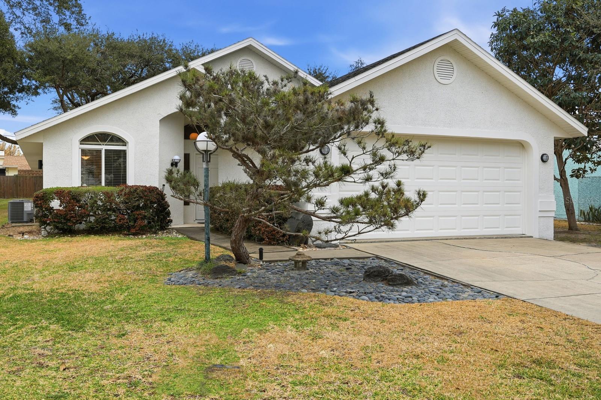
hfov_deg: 57.2
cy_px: 200
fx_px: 551
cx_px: 300
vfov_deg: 40.0
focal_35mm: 33
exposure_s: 1/8000
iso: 160
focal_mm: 22.5
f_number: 4
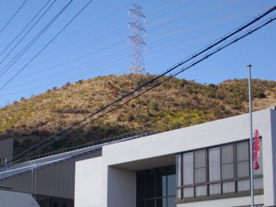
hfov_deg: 27.6
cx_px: 90
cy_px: 186
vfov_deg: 20.6
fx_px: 558
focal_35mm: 70
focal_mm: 6.2
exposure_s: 1/250
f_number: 5.6
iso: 100
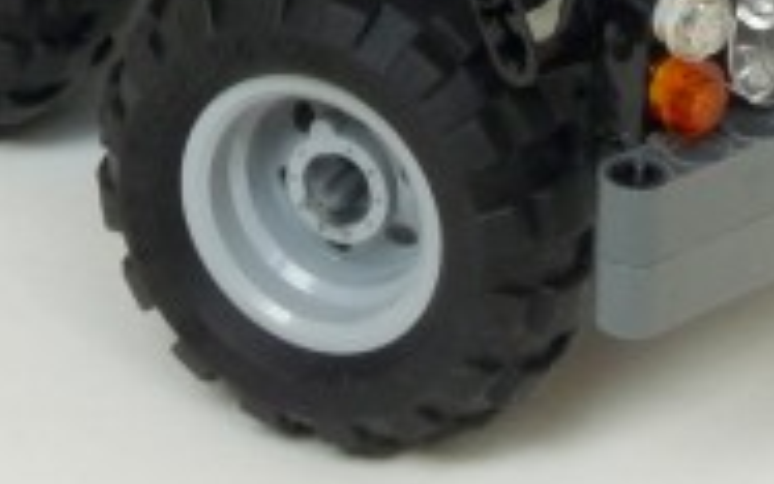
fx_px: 3060
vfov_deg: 8.3
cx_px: 286
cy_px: -678
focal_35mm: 145
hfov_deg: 14.4
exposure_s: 1/13
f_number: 8
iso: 100
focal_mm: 5.6
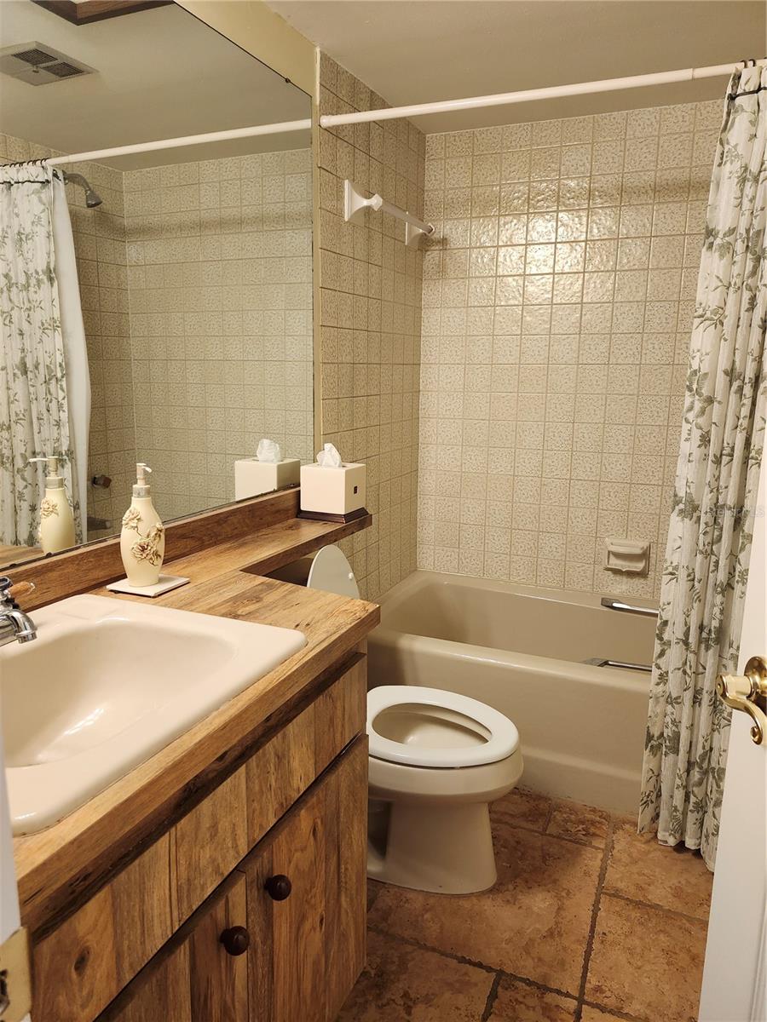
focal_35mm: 23
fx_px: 679
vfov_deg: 73.9
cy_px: 511
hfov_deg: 58.9
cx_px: 384
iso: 320
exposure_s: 1/120
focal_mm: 5.54
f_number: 1.8
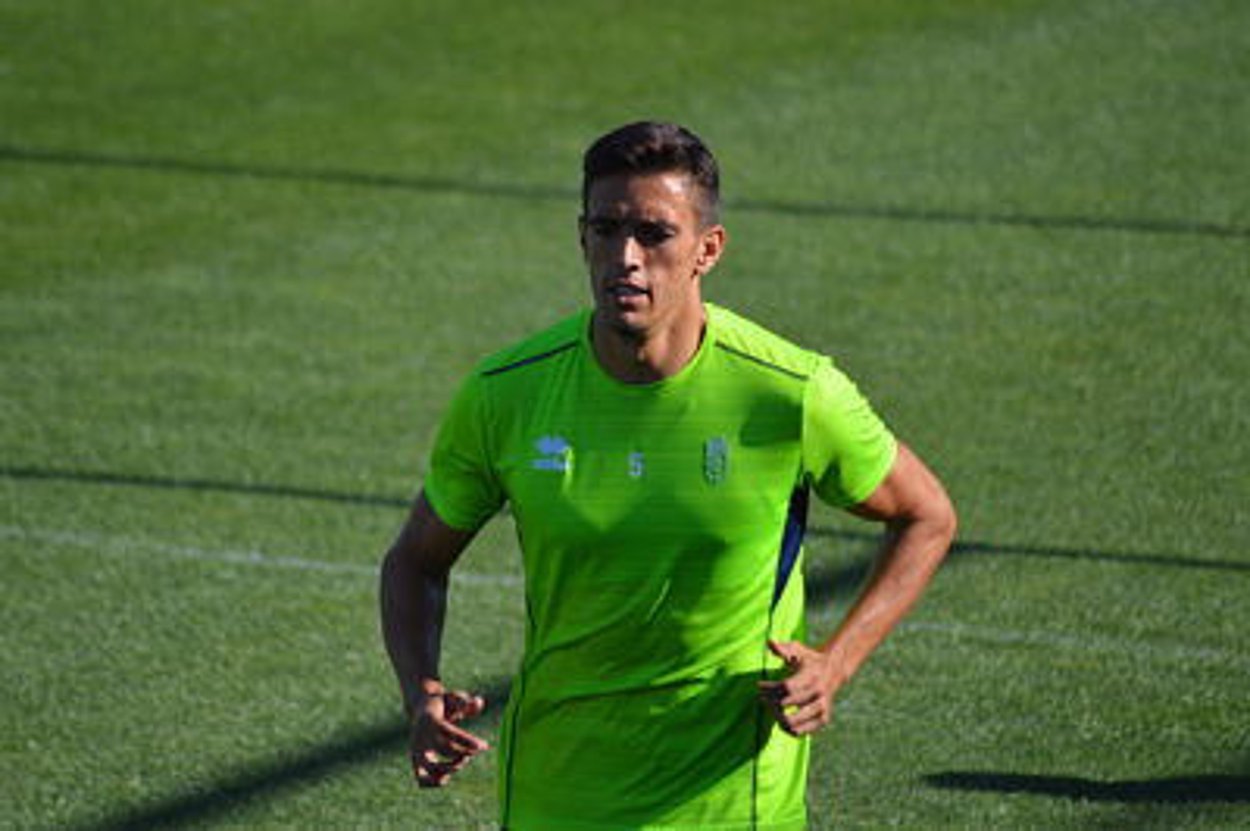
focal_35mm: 450
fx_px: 15612
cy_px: 416
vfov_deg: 3.0
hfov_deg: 4.6
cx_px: 625
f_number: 5.6
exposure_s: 1/1600
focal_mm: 300
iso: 400
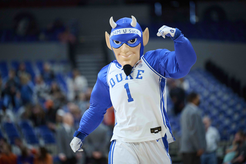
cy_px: 82
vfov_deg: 6.9
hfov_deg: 10.3
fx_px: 1367
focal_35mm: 200
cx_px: 123
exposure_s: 1/2000
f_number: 2.8
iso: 6400
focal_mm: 200
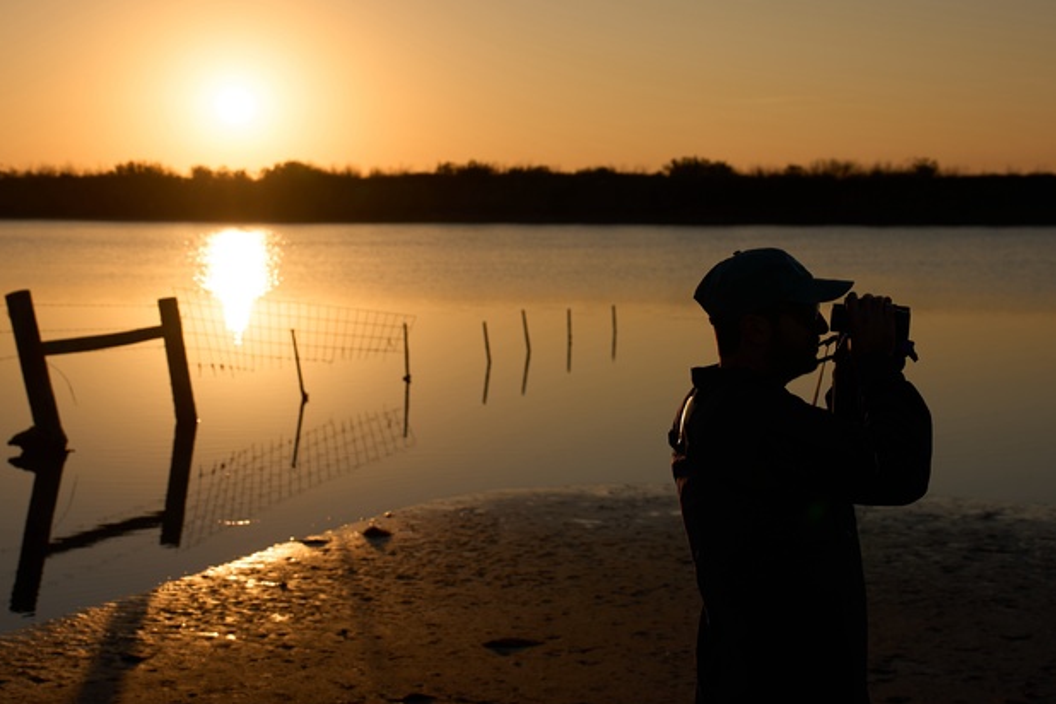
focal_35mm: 63
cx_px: 533
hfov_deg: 31.9
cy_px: 324
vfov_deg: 21.6
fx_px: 1848
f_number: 4
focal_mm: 38
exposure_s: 1/2000
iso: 100
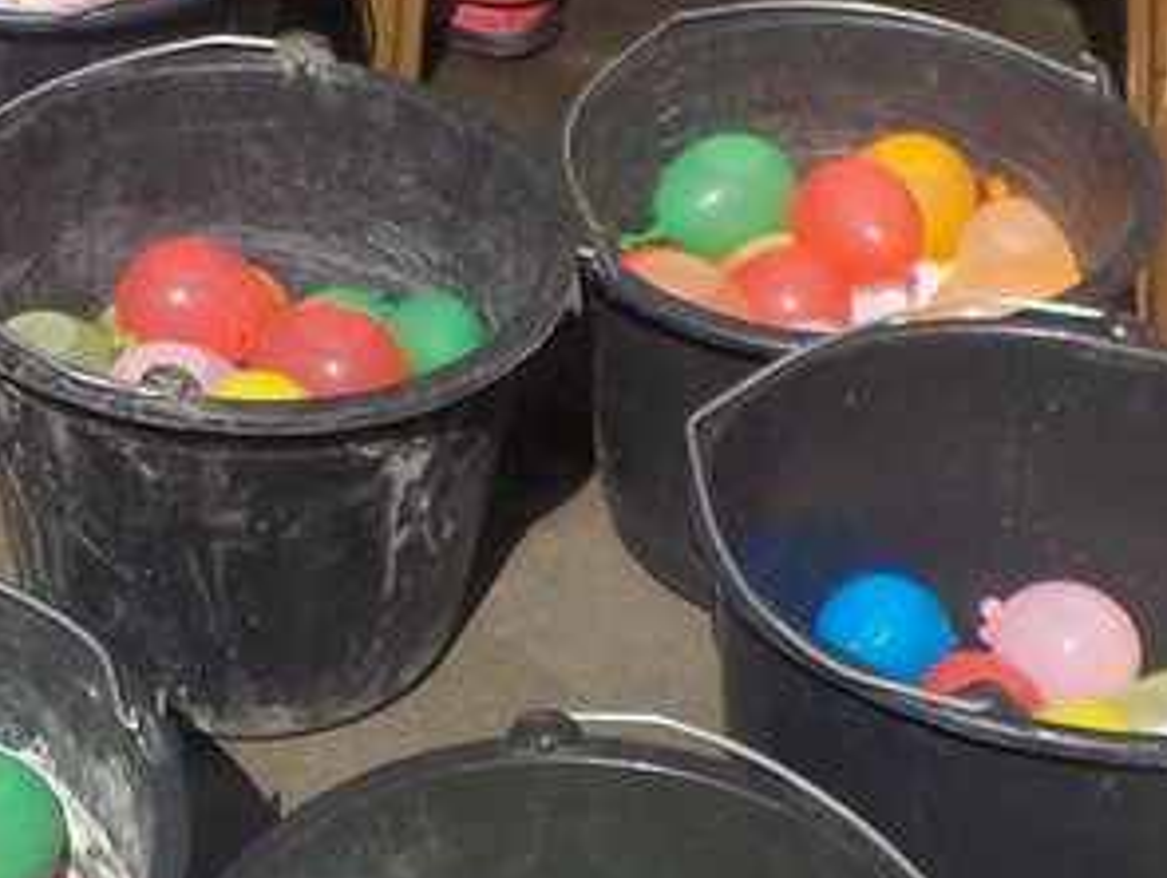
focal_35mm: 104
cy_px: 95
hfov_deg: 18.6
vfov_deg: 14.1
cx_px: 115
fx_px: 3510
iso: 125
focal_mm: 4.1
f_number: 3.3
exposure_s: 1/1600
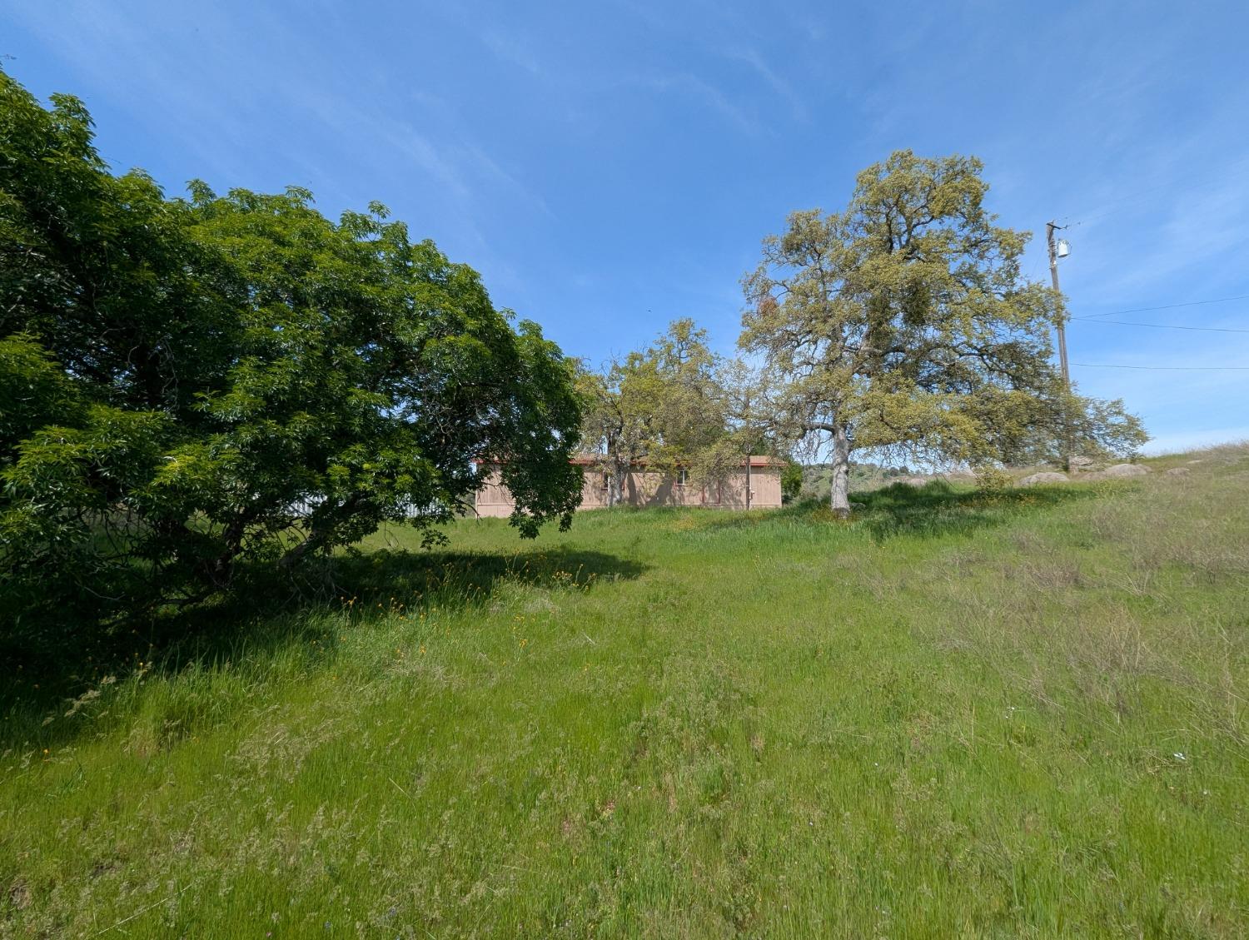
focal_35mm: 13
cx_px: 624
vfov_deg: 90.0
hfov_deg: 106.1
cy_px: 470
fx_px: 470
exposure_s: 1/1395
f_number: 2.2
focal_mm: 1.95
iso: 47
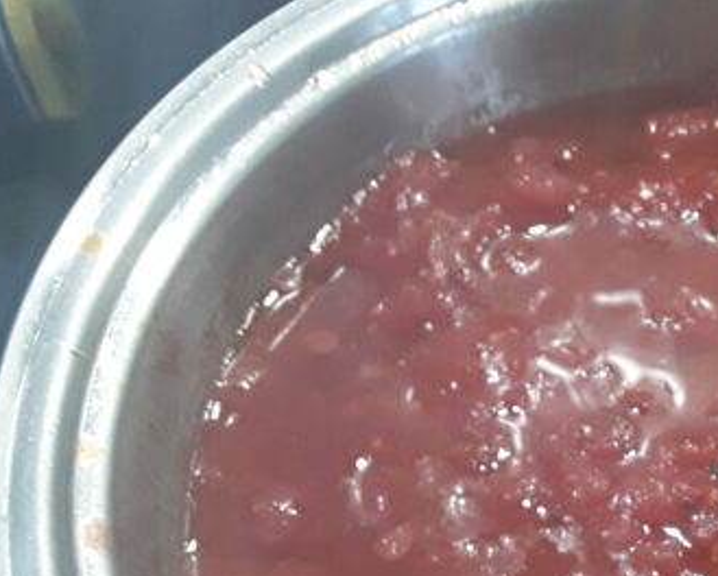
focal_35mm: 56
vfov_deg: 25.9
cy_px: 568
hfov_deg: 30.8
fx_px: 1191
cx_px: 740
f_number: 1.9
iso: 200
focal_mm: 2.91
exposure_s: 1/33
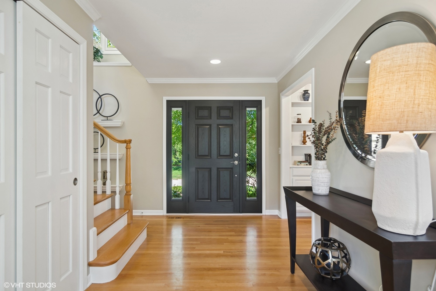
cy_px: 146
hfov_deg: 90.0
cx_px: 218
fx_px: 218
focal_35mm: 18
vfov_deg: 67.4
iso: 200
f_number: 8
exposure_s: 1/25
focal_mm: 12
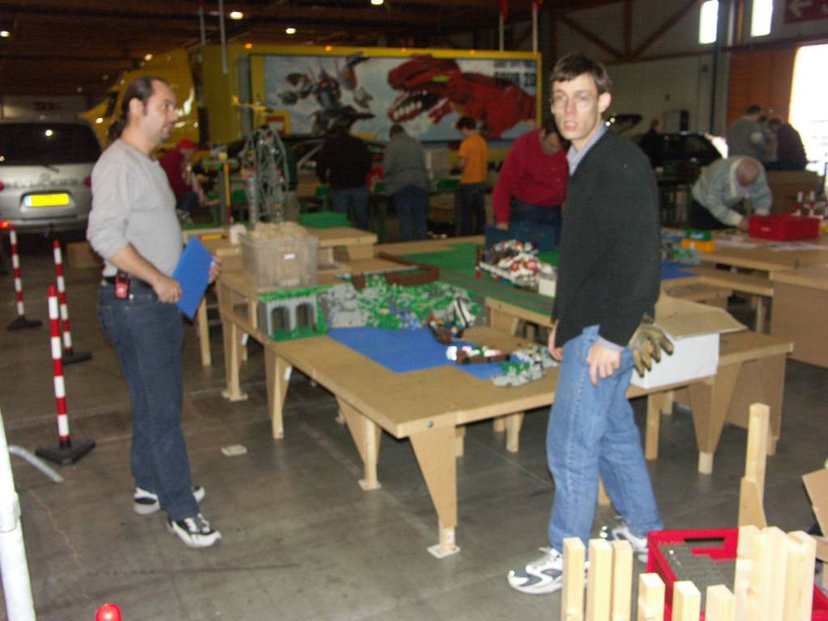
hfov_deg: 55.4
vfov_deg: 42.9
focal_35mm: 33
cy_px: 310
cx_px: 414
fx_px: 789
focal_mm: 8.4
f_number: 2.8
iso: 200
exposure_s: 1/50
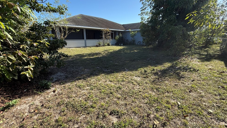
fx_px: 96
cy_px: 65
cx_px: 110
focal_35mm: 16
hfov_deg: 99.3
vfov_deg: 67.1
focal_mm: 2.22
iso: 50
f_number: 2.2
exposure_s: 1/569
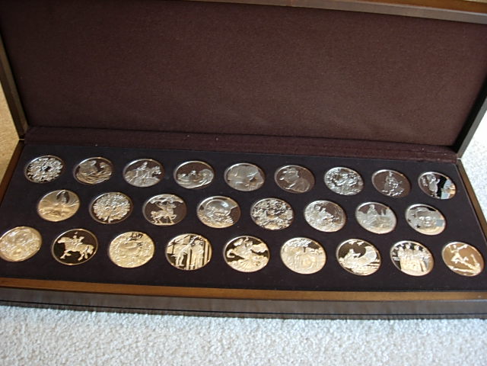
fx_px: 535
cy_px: 183
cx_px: 244
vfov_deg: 37.7
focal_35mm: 38
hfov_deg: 49.0
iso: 64
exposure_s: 1/5.6
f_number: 2.8
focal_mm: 7.8
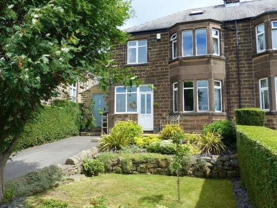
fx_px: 248
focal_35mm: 31
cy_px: 96
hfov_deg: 58.3
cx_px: 137
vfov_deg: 45.4
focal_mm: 4.8
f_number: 4
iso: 100
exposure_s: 1/500
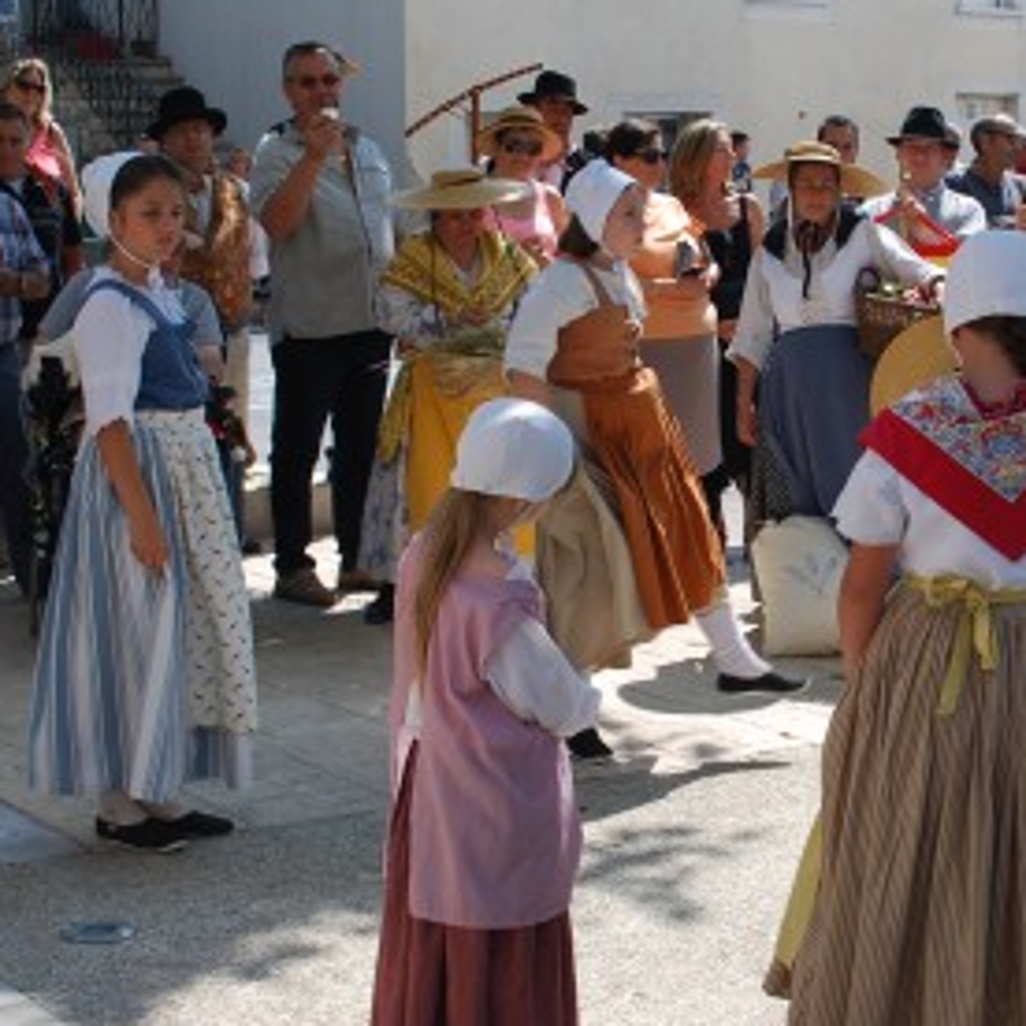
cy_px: 470
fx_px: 2582
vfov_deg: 22.5
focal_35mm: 77
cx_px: 732
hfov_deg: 22.3
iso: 100
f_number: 7.1
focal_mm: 26
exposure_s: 1/200
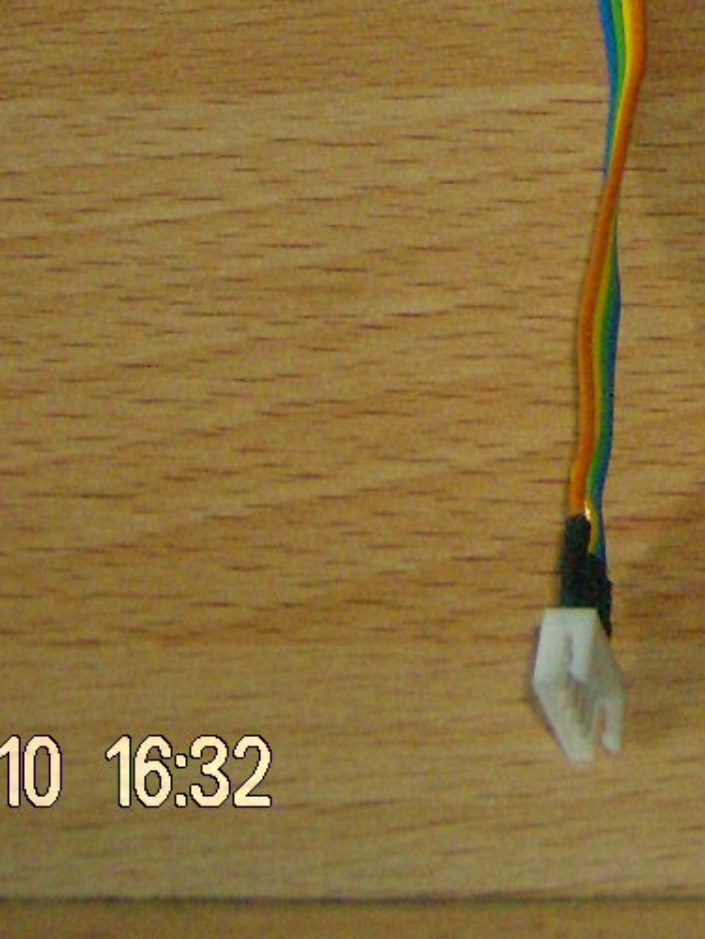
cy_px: -97
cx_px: 1024
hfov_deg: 12.3
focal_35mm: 115
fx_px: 3122
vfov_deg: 16.6
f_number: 2.8
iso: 200
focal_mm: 6
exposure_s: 1/60
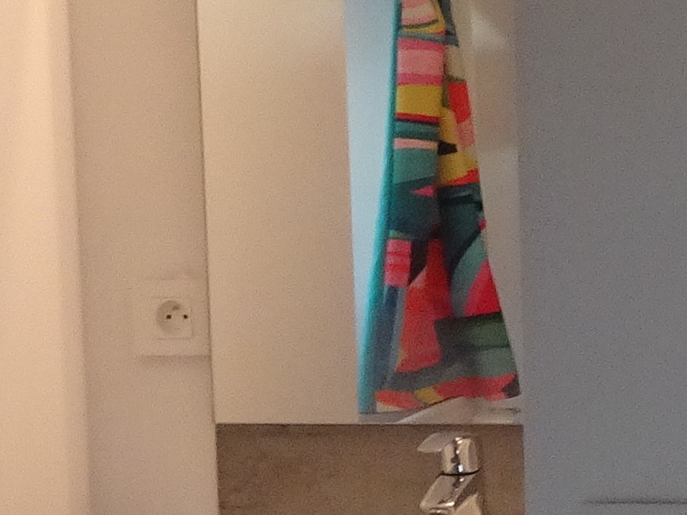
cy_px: 362
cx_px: 1055
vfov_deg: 9.6
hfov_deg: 12.1
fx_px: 3075
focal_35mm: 155
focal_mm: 4.25
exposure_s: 1/30
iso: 200
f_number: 3.5
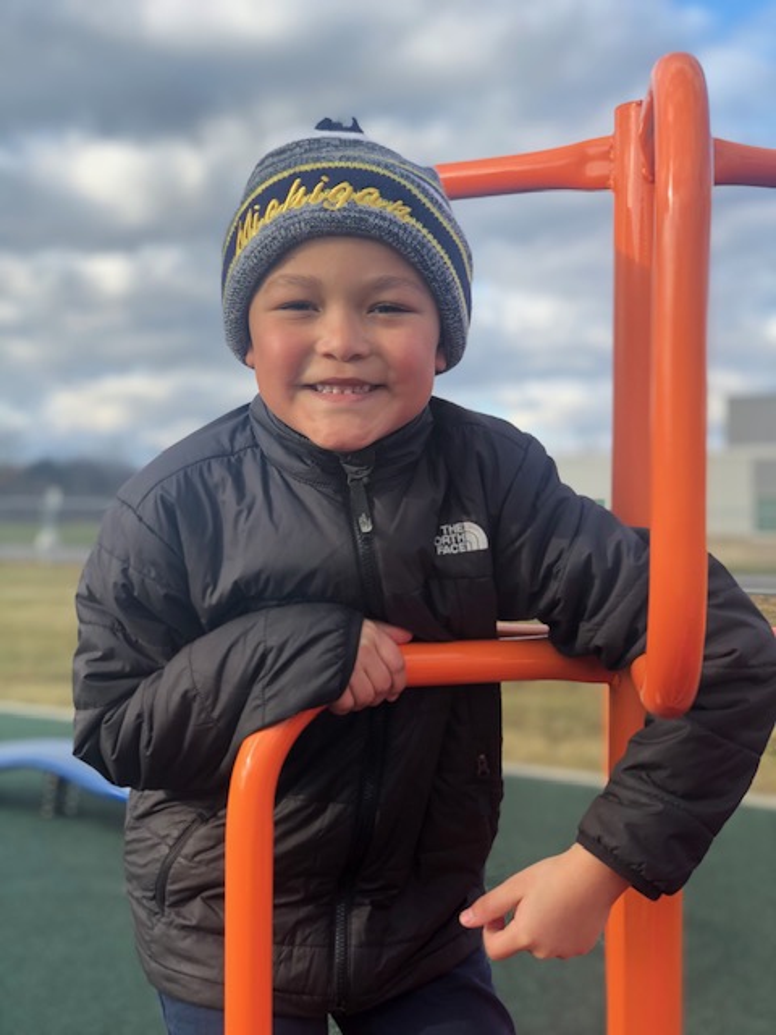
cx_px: 388
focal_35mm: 52
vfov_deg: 36.8
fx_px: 1554
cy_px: 518
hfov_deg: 28.0
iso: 16
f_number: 2.4
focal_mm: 6
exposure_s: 1/204
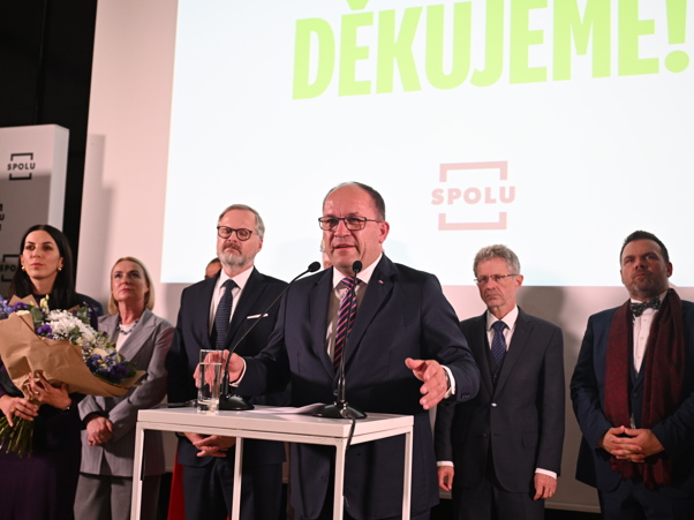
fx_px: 862
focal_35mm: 43
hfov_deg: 43.9
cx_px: 361
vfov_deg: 33.6
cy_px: 261
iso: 2000
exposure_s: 1/250
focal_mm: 39
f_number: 3.5
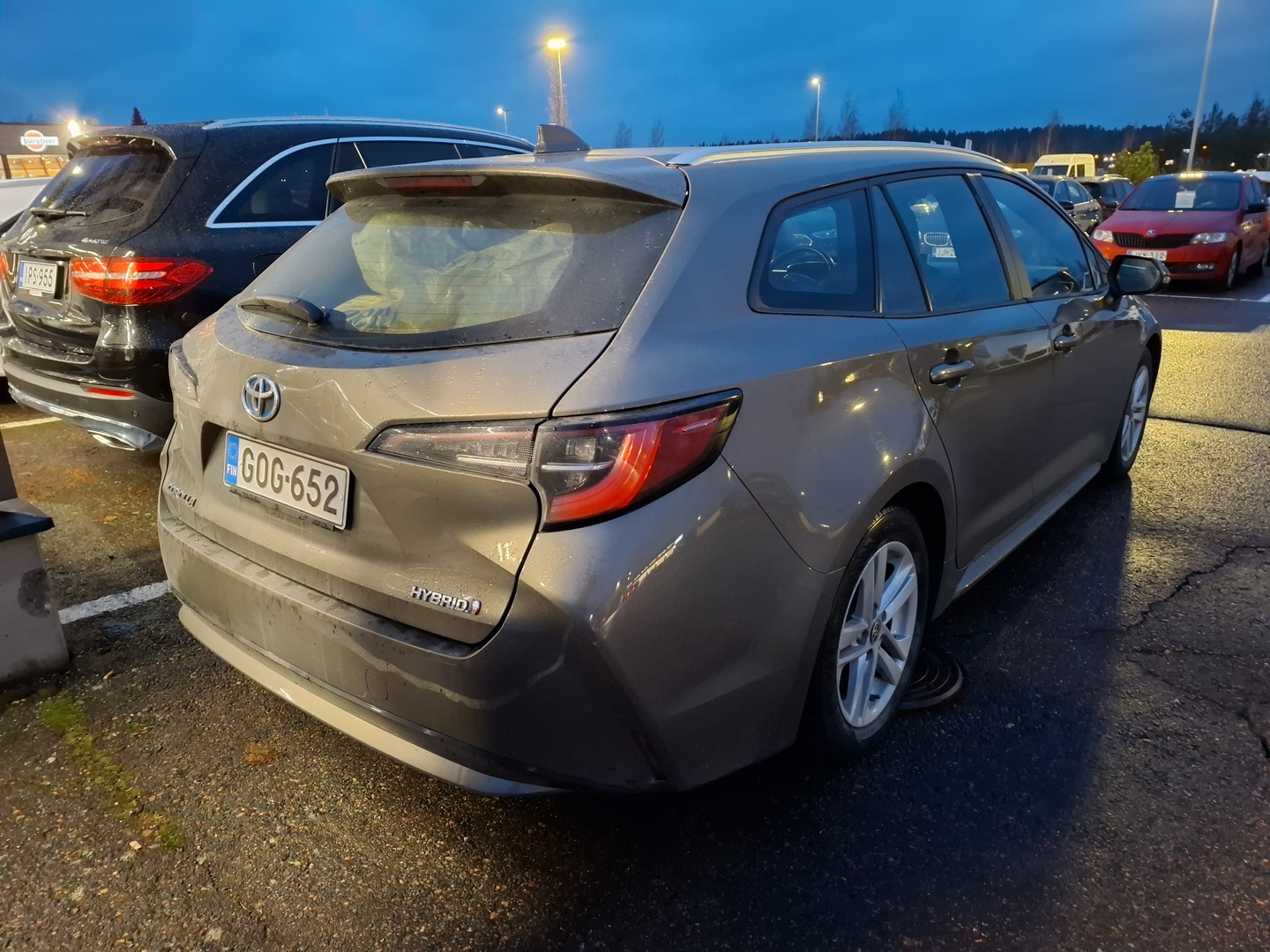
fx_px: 844
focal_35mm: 23
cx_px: 635
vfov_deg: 58.9
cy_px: 476
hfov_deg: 73.9
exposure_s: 1/20
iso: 1000
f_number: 1.8
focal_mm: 5.54
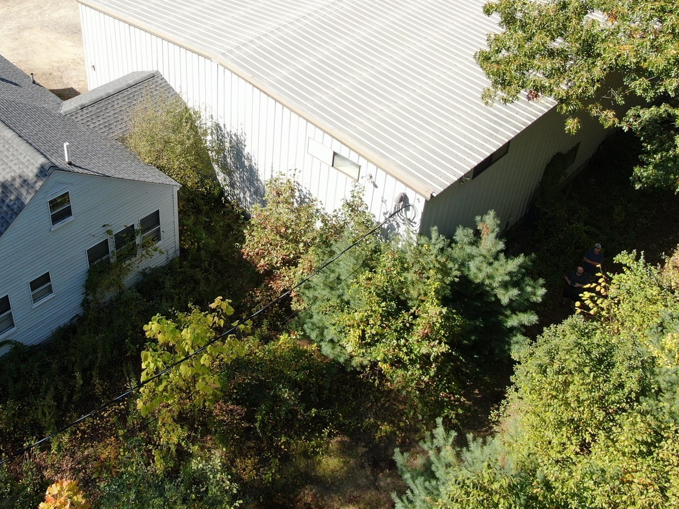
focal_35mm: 37
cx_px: 203
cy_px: 125
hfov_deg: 48.9
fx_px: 726
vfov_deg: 37.7
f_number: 2.8
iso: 100
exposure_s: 1/500
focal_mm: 4.39
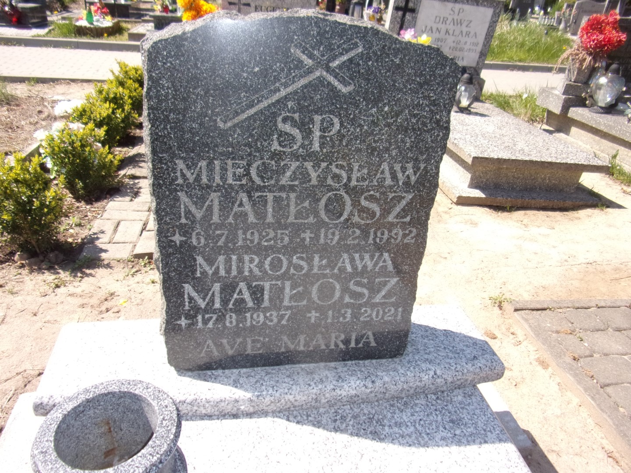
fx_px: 437
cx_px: 316
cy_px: 236
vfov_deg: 56.8
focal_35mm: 24
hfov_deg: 71.6
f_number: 3.3
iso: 80
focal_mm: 4.3
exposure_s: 1/550
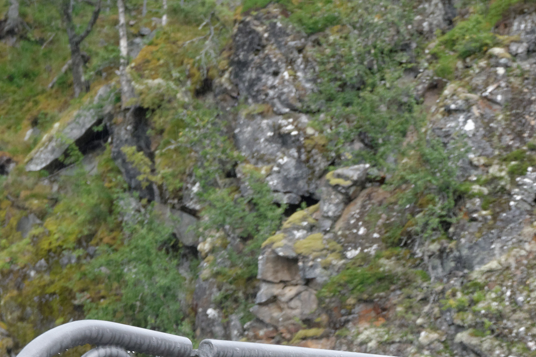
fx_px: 2933
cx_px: 638
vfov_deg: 6.8
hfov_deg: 10.3
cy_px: 673
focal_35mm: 197
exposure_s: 1/160
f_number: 6.3
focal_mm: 50
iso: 640
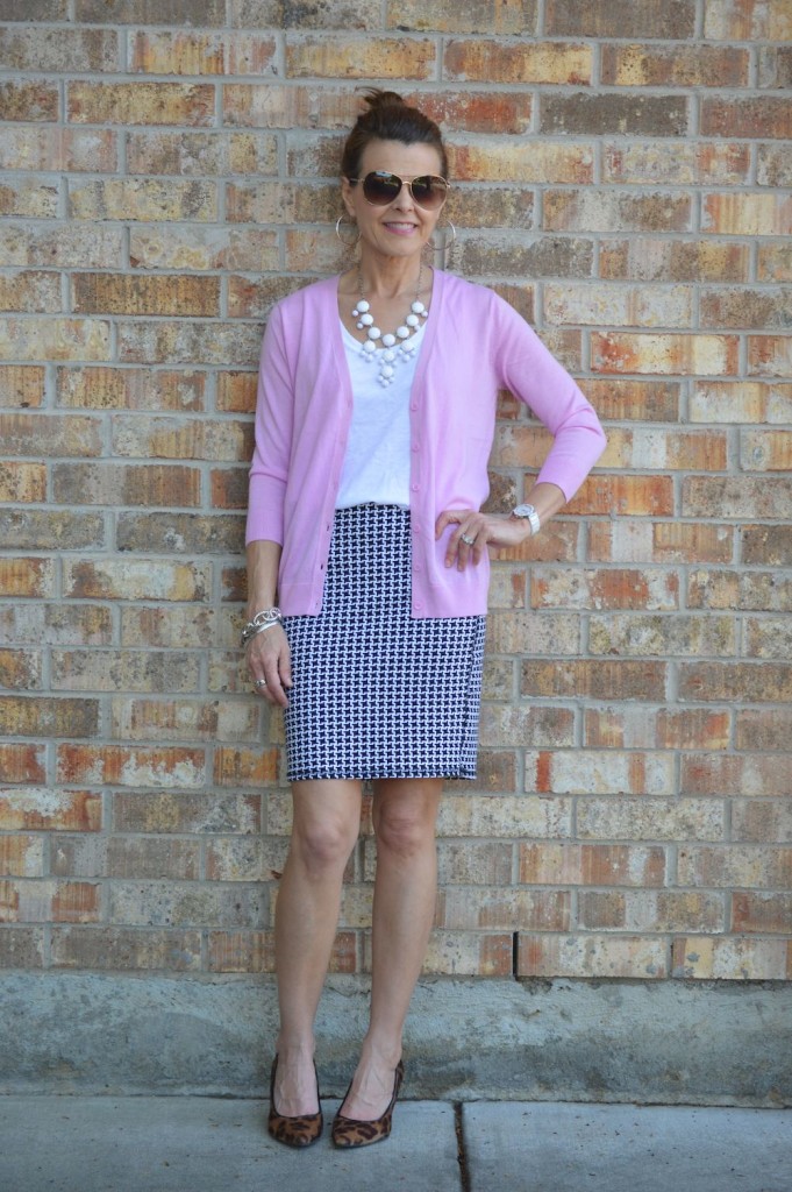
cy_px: 596
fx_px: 3074
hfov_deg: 14.7
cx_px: 396
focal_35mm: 93
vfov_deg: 21.9
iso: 400
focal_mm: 62
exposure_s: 1/200
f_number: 4.2
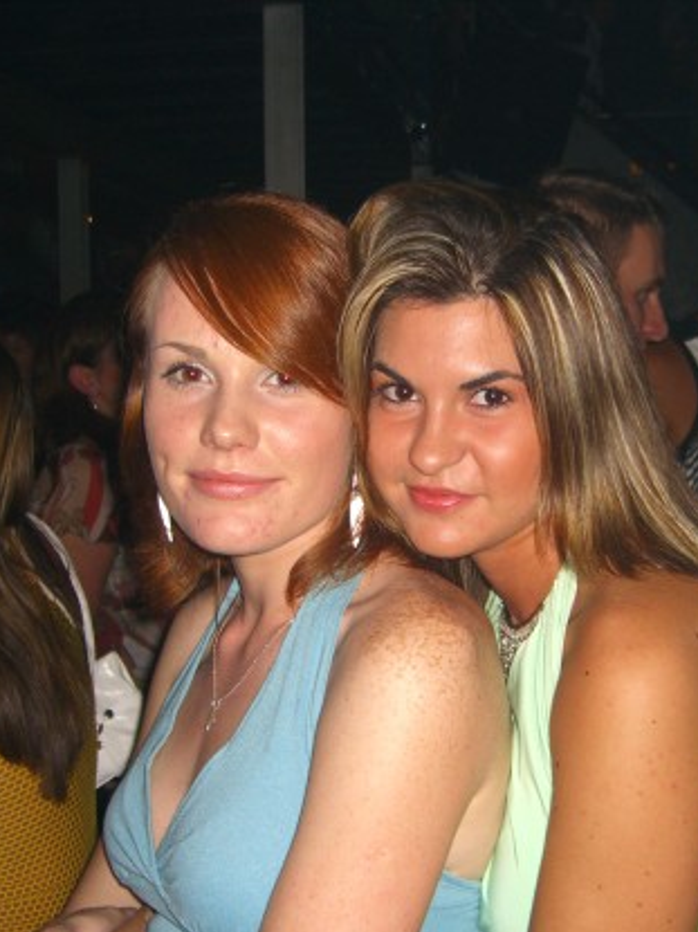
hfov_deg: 26.5
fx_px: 1479
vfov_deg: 34.9
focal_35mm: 55
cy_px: 503
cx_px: 433
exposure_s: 1/60
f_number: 2.8
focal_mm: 7.9
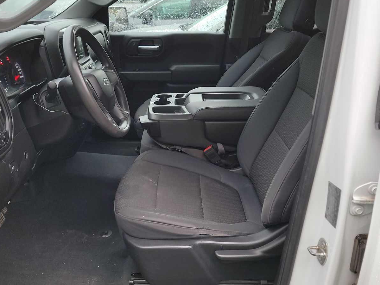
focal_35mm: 32
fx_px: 351
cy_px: 130
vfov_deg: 44.1
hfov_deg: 56.8
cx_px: 178
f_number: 1.8
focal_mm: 6.7
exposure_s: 1/59
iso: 221
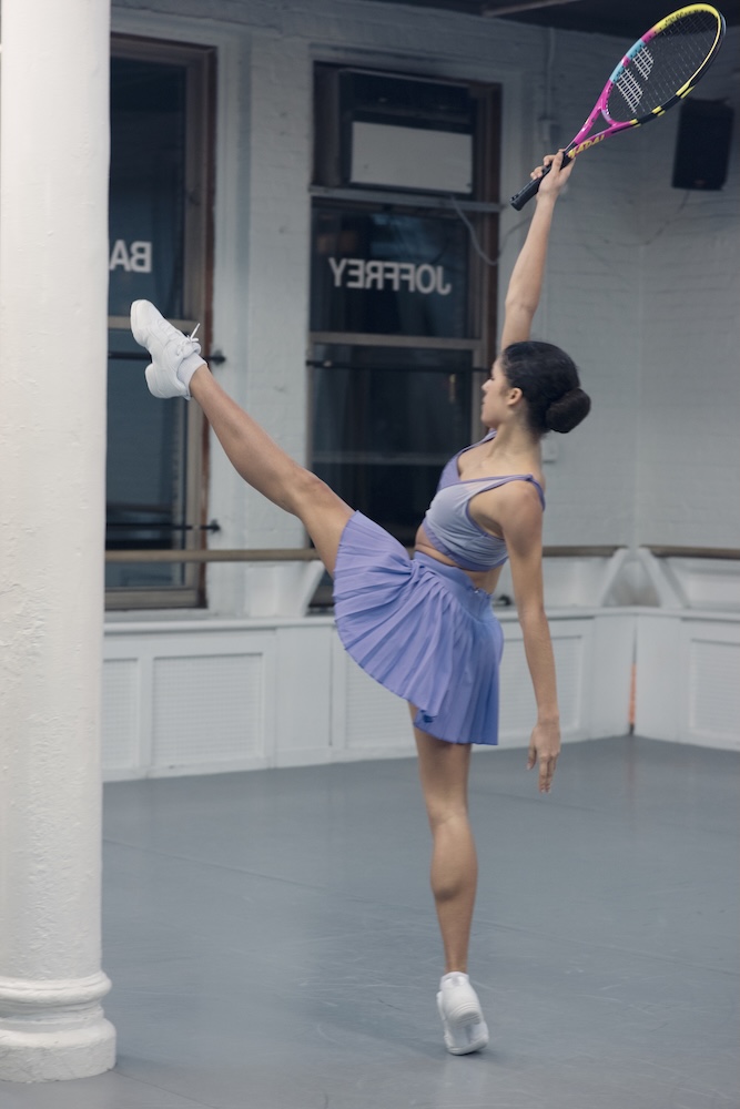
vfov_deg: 23.9
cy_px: 554
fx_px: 2620
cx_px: 370
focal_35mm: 85
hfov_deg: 16.1
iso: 1000
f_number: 4.5
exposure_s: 1/160
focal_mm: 85
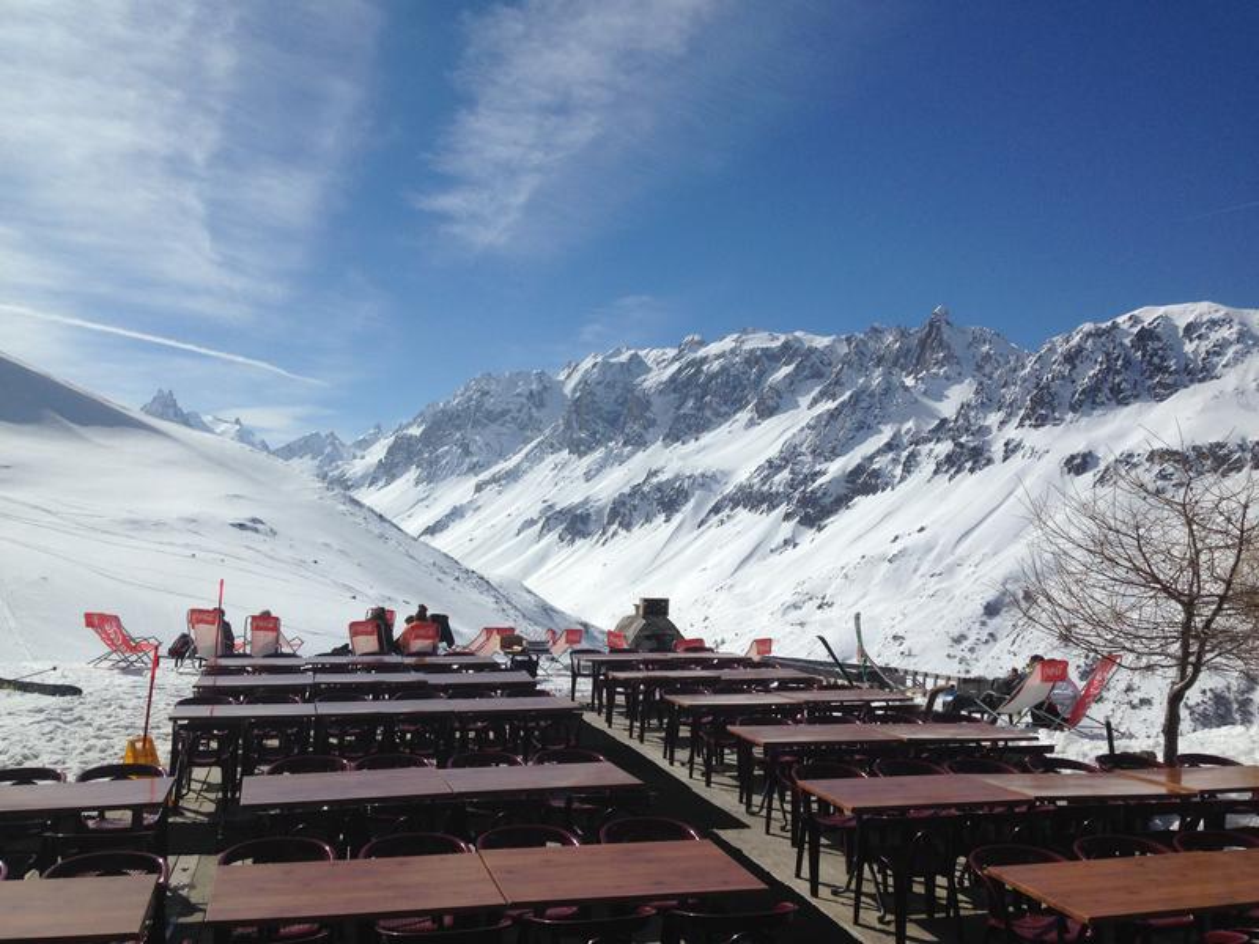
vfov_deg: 42.9
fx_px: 1200
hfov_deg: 55.4
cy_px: 472
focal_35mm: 33
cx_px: 630
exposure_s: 1/5435
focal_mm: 4.12
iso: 50
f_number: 2.4
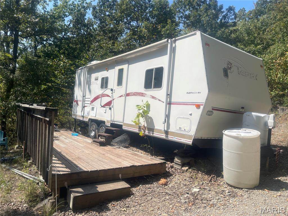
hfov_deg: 69.4
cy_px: 108
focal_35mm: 25
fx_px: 208
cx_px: 144
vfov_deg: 54.9
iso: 32
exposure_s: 1/3922
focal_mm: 5.1
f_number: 1.6
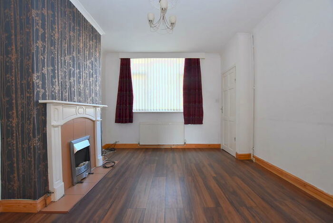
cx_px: 166
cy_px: 112
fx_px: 139
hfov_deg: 100.3
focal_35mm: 15
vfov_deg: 77.4
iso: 800
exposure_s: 1/100
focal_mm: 10
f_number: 5
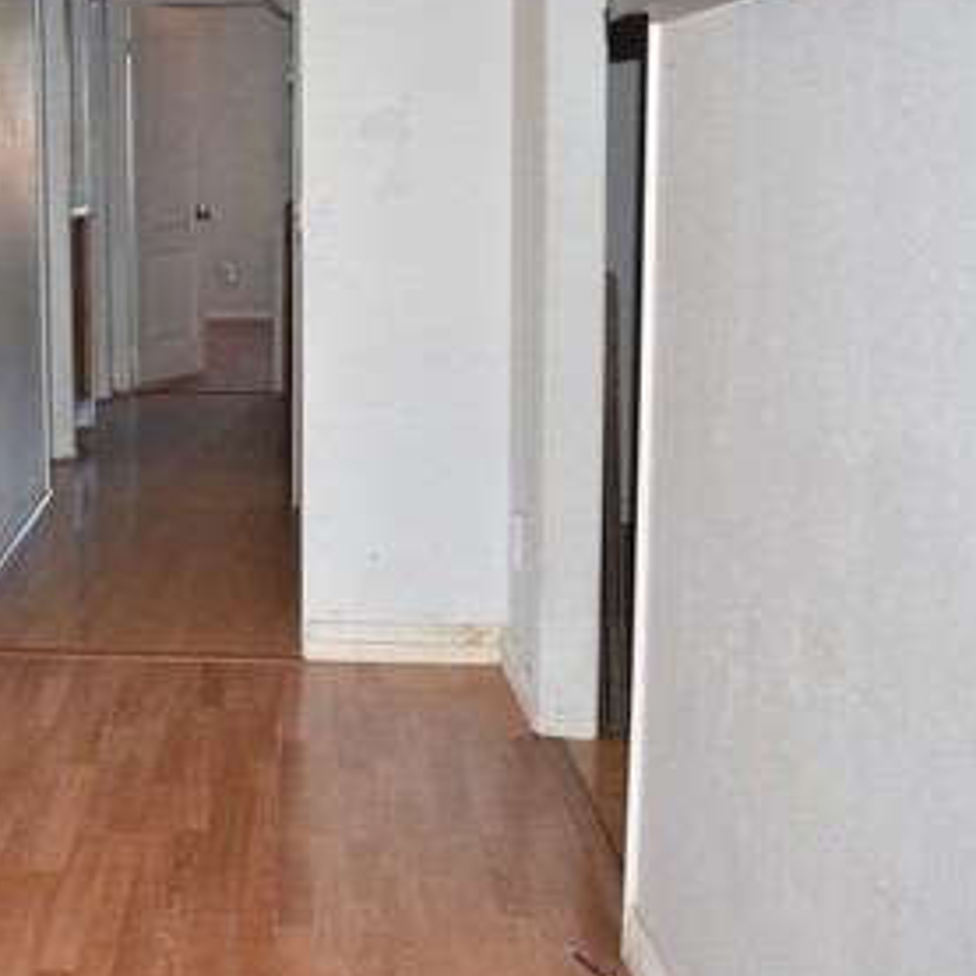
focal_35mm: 59
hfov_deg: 27.0
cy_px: 421
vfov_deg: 29.0
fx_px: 1882
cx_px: -56
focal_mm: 20
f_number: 4.5
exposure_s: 1/80
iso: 800
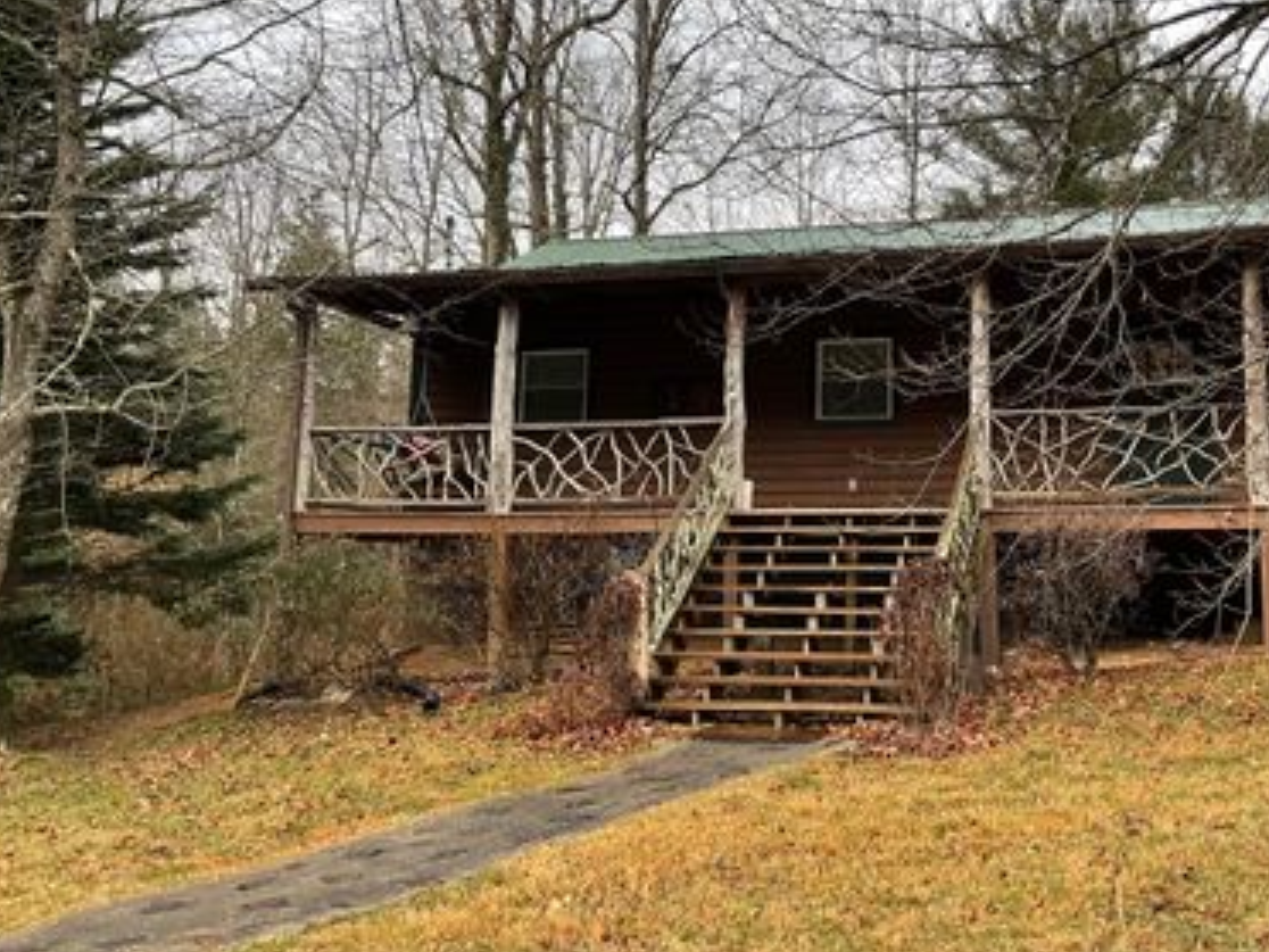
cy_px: 404
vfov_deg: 36.7
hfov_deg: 47.4
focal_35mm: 39
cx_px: 802
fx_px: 1430
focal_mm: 3
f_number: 1.8
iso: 25
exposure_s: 1/120
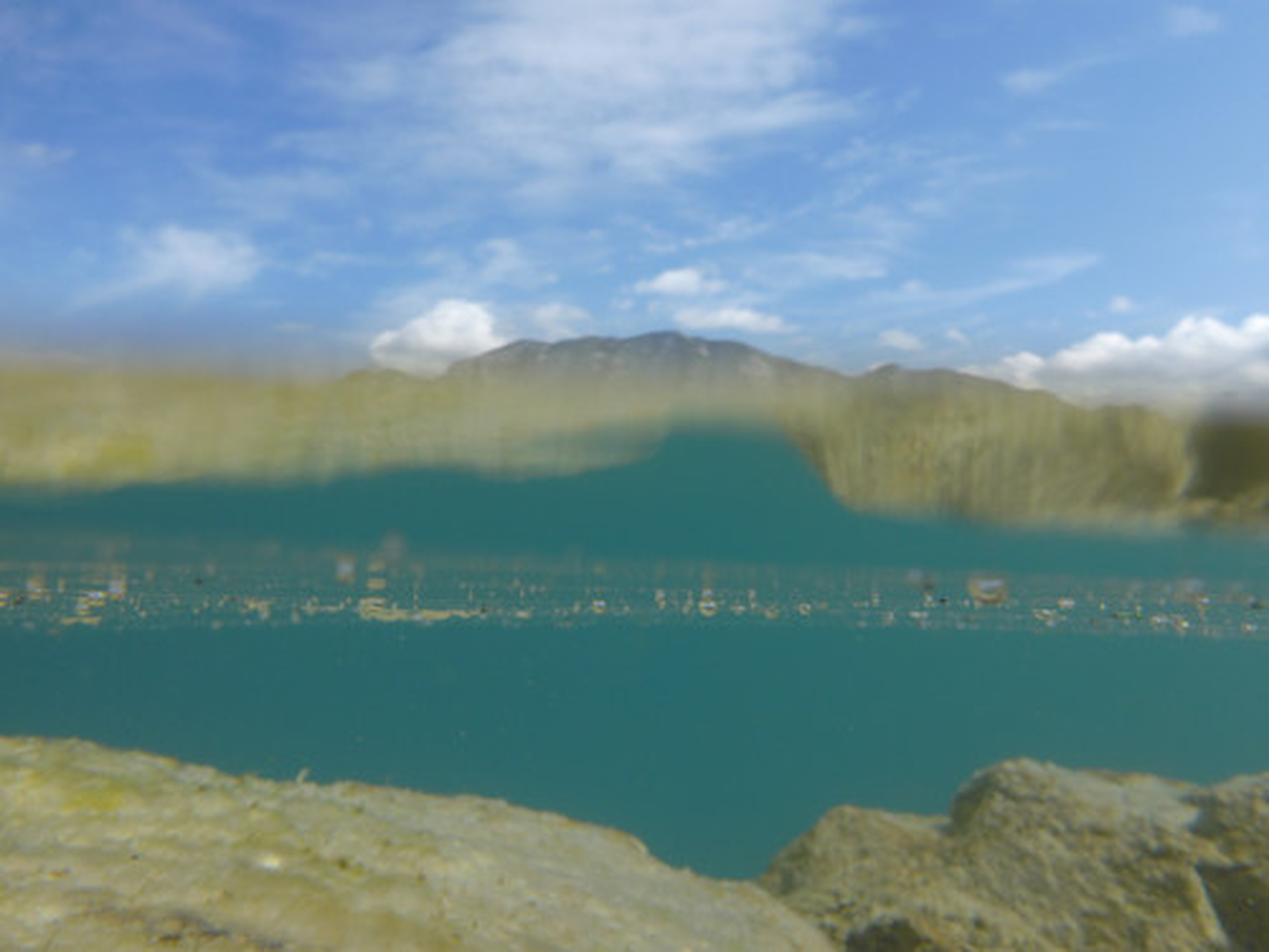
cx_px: 634
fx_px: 1026
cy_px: 476
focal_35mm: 28
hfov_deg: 63.4
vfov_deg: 49.7
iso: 80
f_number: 3.3
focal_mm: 4.9
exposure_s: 1/1000
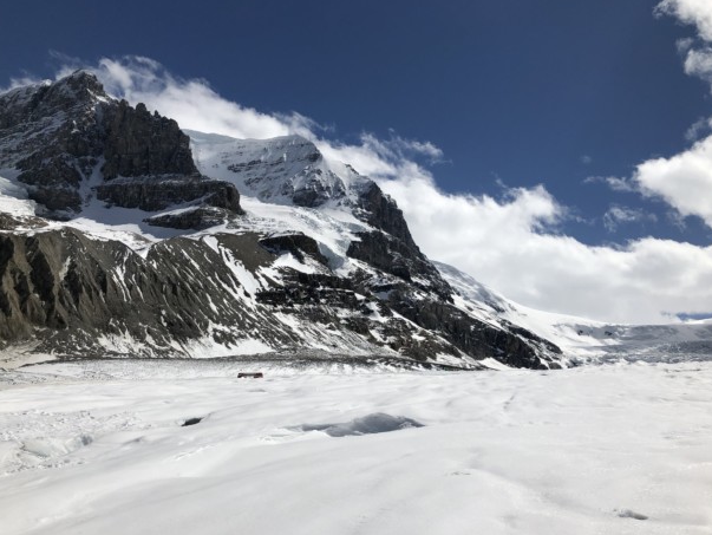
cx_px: 360
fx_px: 597
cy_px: 265
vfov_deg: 48.3
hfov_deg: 61.6
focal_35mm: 29
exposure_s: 1/12195
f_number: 1.8
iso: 25
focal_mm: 3.99
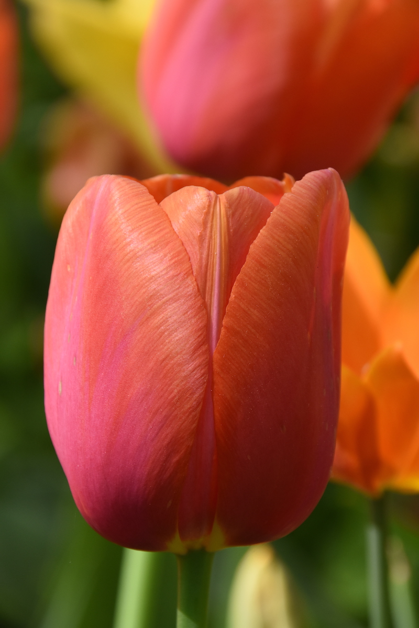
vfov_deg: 4.6
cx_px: 210
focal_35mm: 450
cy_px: 314
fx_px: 7856
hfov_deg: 3.1
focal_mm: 300
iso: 640
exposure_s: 1/320
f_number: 9
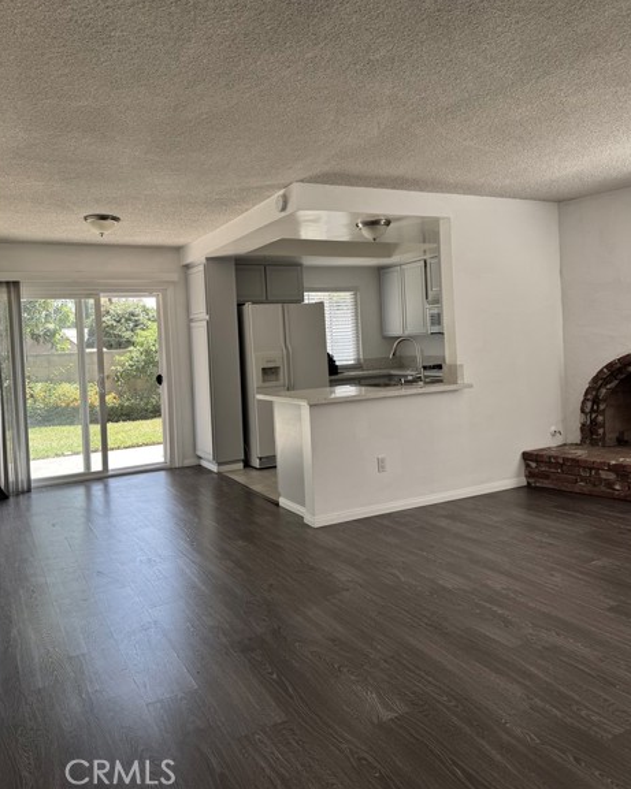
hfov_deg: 54.9
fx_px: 607
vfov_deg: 65.9
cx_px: 316
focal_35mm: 26
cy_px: 354
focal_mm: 6.76
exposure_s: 1/121
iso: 64
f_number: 1.78
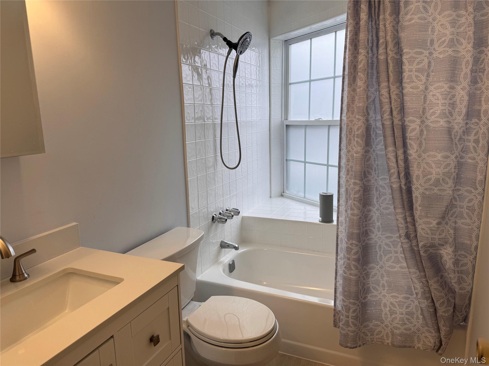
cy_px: 183
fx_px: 339
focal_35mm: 24
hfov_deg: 71.6
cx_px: 244
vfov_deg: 56.8
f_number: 1.78
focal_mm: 6.76
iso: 64
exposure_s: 1/197
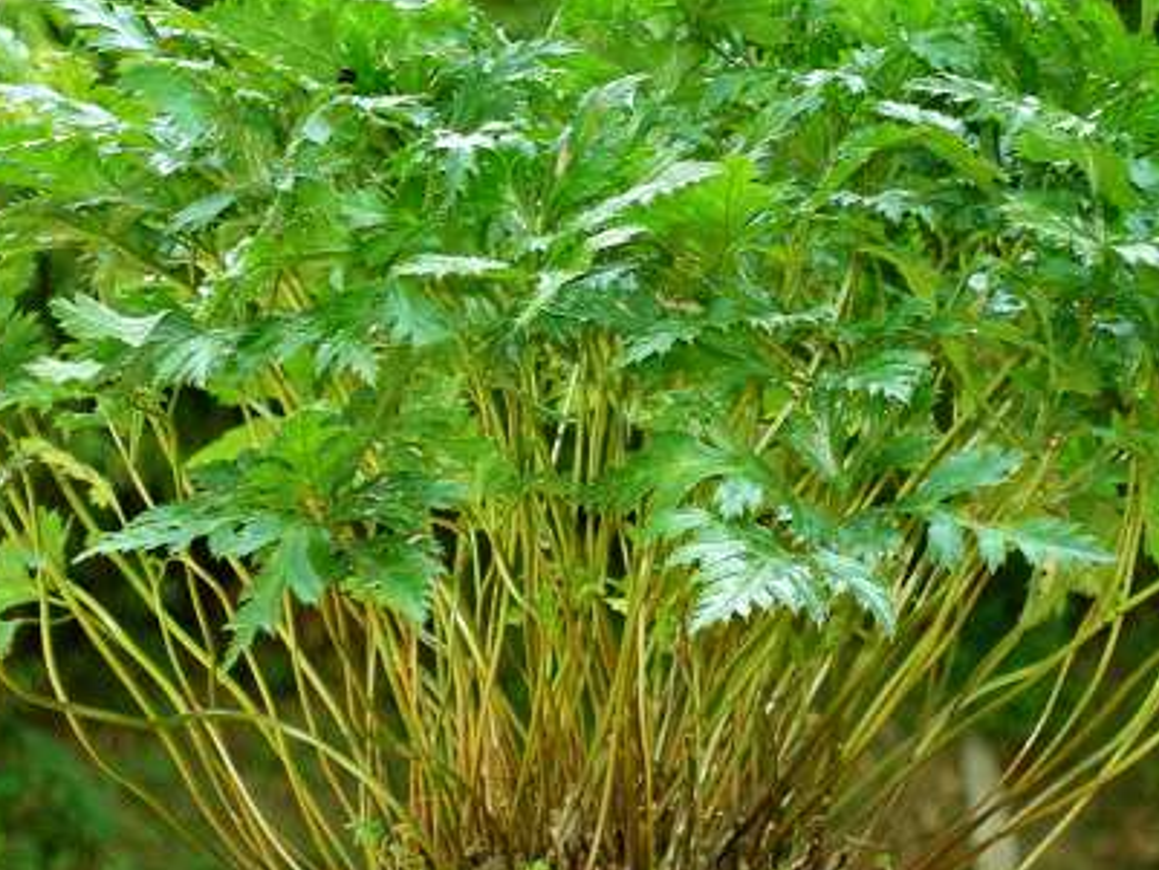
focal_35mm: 159
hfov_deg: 12.4
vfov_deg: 9.3
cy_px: 371
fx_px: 5325
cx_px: 613
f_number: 4.8
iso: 64
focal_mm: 23
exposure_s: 1/60.3
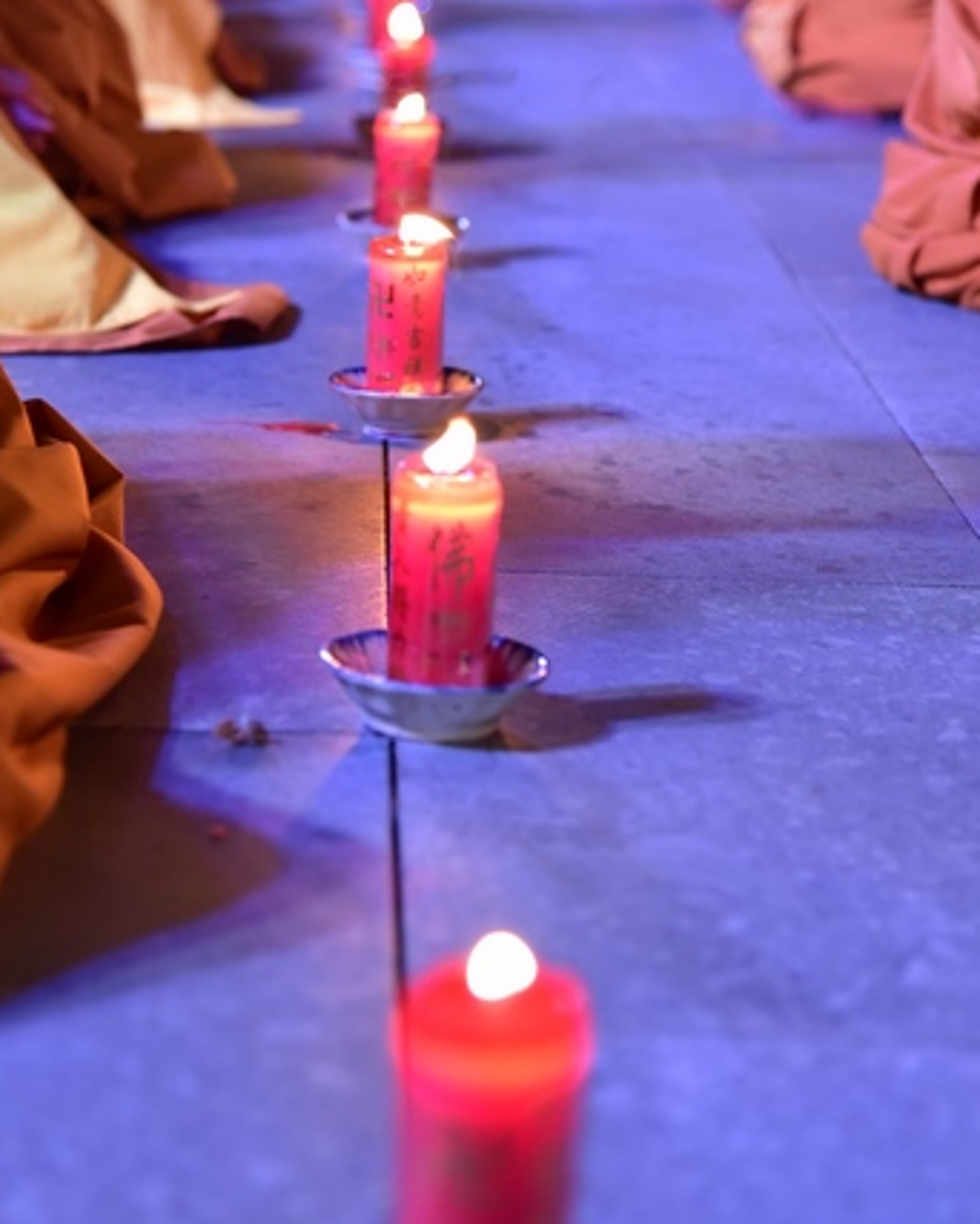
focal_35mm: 100
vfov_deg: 19.2
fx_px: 3623
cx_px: 407
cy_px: 530
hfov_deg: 15.4
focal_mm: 70
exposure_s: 1/30
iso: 2000
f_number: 4
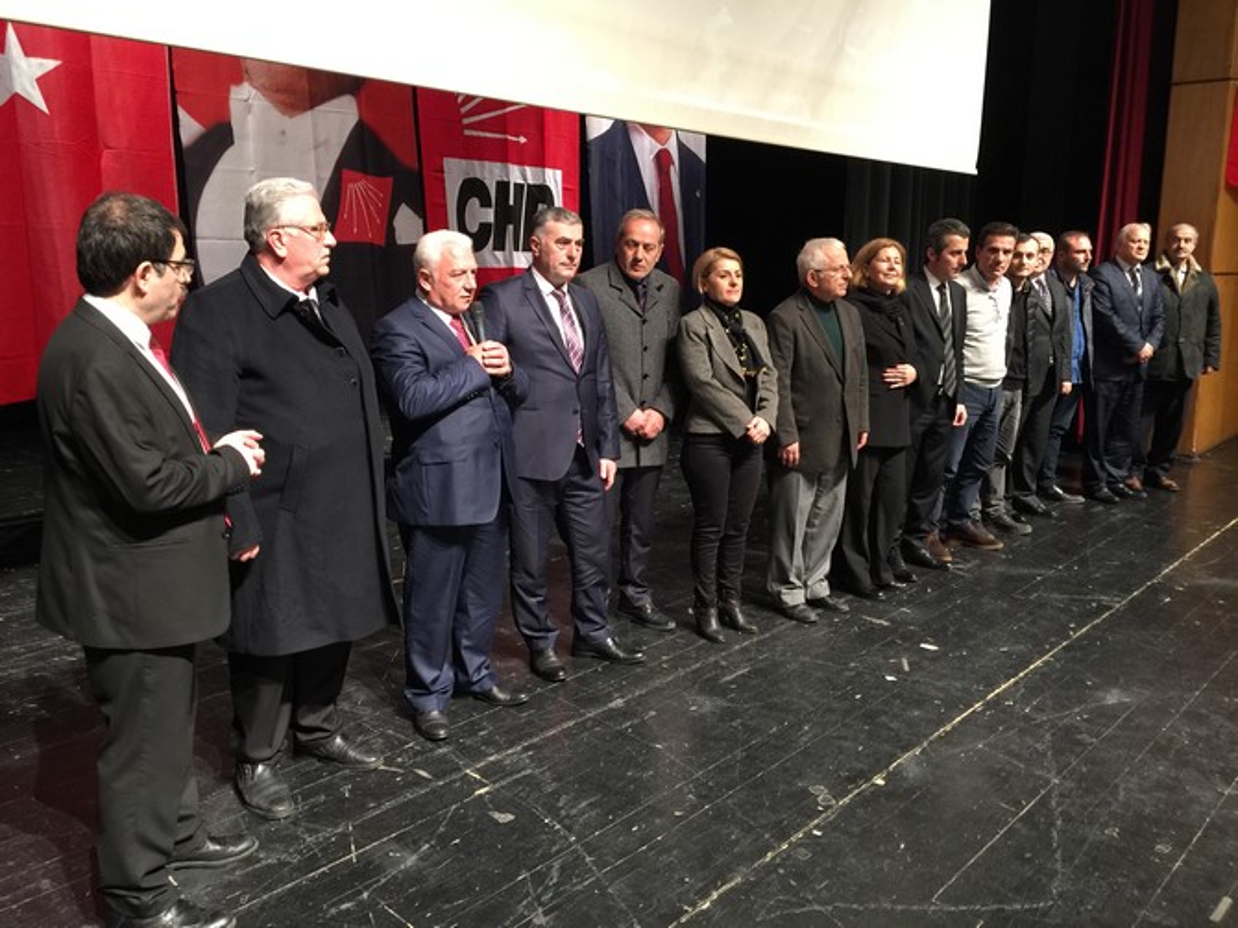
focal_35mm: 29
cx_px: 619
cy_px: 464
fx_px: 1037
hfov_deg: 61.7
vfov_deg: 48.2
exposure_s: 1/10
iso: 100
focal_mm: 4.15
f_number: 2.2
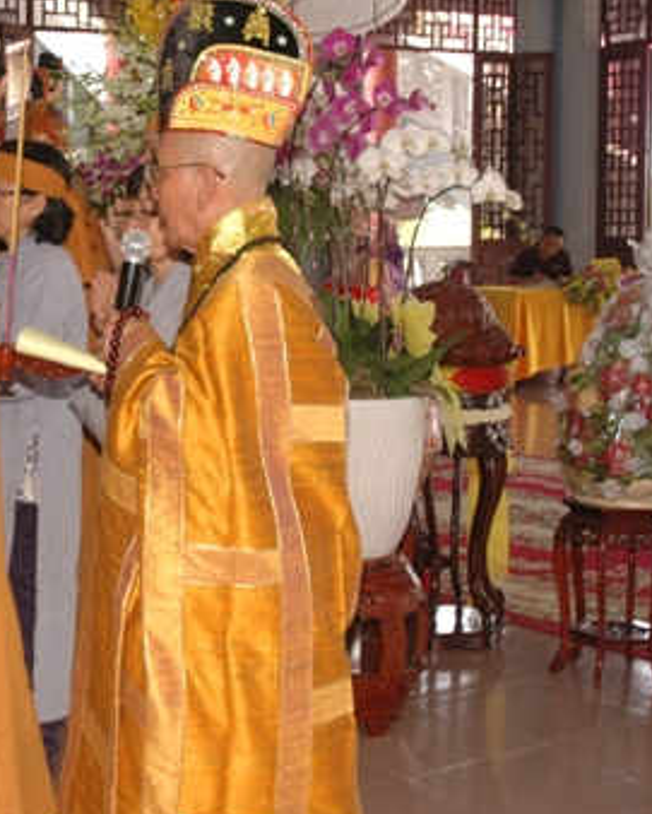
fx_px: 1732
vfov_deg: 26.4
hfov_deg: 20.7
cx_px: 5
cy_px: 354
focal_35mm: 72
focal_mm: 27
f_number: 3.8
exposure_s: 1/50
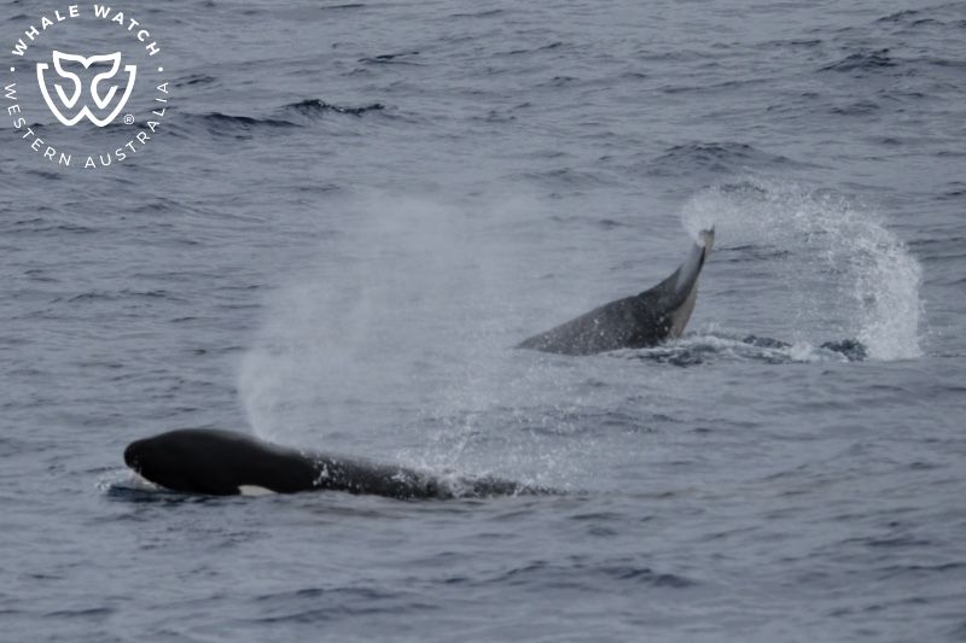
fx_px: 9657
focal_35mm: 360
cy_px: 322
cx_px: 483
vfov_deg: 3.8
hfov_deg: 5.7
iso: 900
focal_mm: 360
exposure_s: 1/8000
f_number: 6
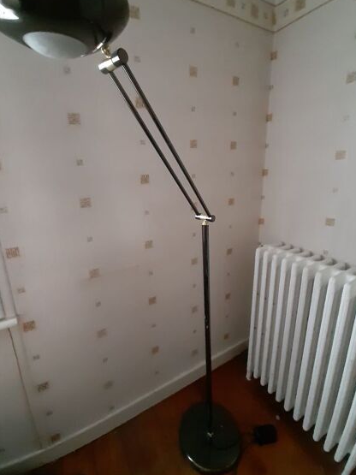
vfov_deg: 98.0
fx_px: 206
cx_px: 176
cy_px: 222
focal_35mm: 15
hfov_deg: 81.7
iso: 800
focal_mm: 1.42
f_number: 2.2
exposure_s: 1/17
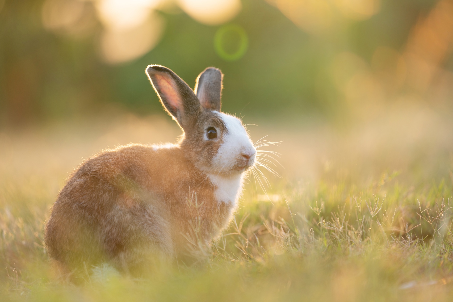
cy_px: 151
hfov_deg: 10.3
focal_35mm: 200
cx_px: 226
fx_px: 2516
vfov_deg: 6.9
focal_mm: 200
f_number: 2.8
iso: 250
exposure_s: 1/640
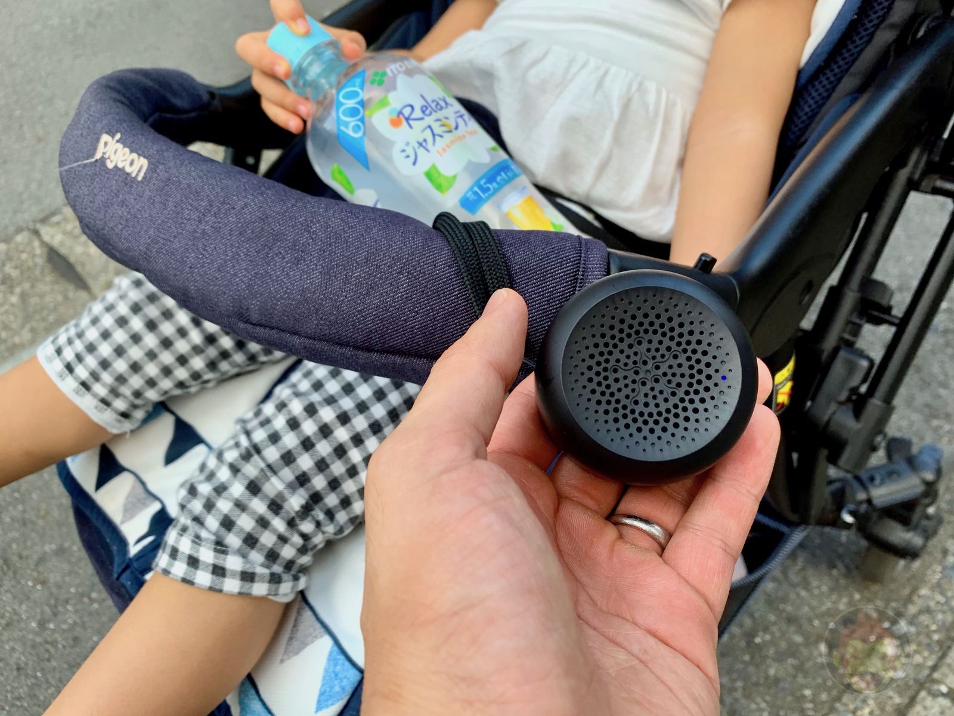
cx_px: 477
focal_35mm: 26
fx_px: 717
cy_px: 358
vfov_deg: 53.1
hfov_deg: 67.3
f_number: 1.8
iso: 32
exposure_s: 1/122
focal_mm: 4.25
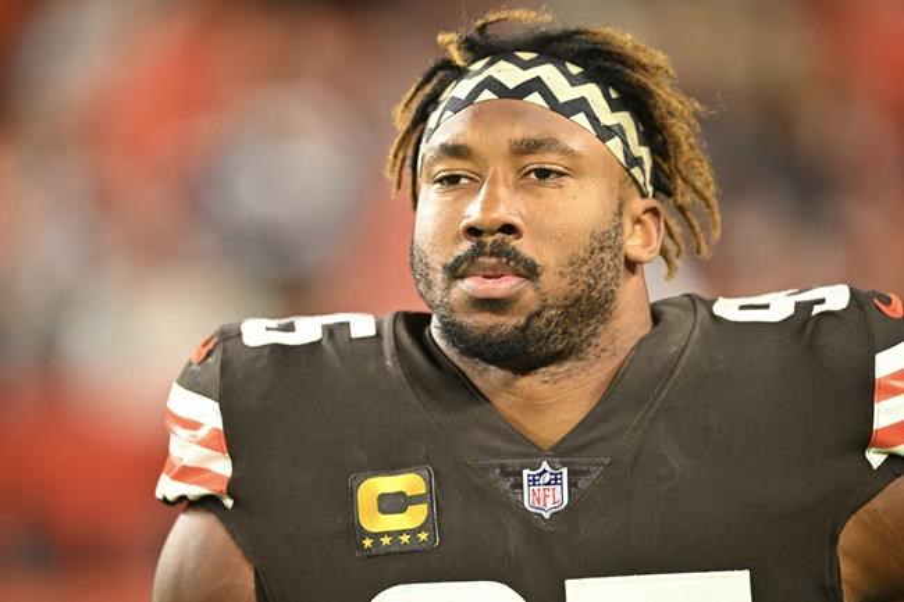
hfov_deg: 5.2
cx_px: 452
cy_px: 301
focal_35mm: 400
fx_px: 10041
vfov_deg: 3.4
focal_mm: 400
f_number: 2.8
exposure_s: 1/800
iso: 2500
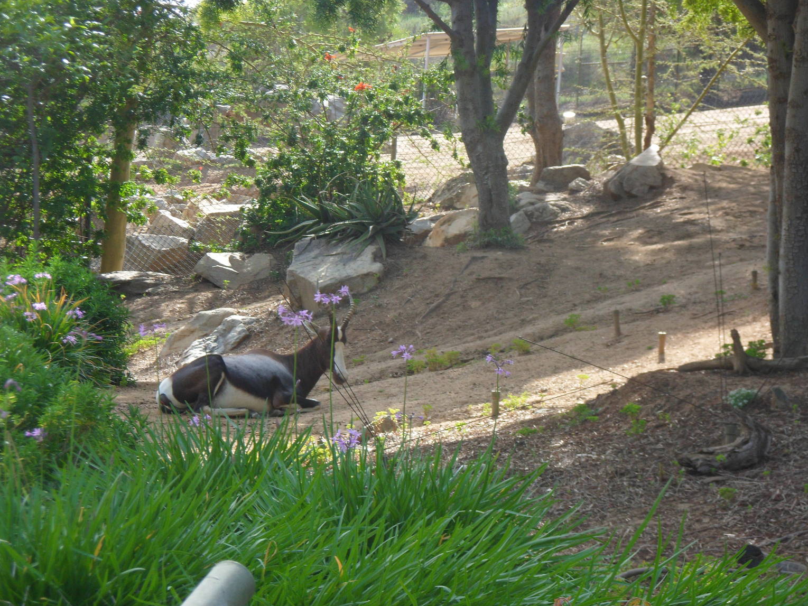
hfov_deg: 14.5
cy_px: 295
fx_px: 3175
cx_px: 414
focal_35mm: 136
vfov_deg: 10.9
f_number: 5.4
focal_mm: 22.5
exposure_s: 1/125
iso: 80
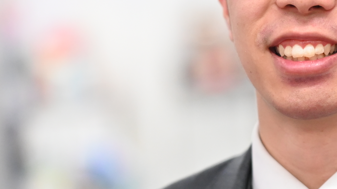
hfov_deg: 7.4
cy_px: 128
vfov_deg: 4.2
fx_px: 2591
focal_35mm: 290
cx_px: 388
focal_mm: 85
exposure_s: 1/2000
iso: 3200
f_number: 1.8
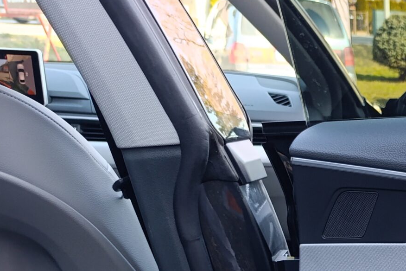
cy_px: 375
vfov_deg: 17.9
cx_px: 547
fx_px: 789
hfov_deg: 24.6
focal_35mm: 70
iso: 160
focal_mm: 6.14
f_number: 1.6
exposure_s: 1/100
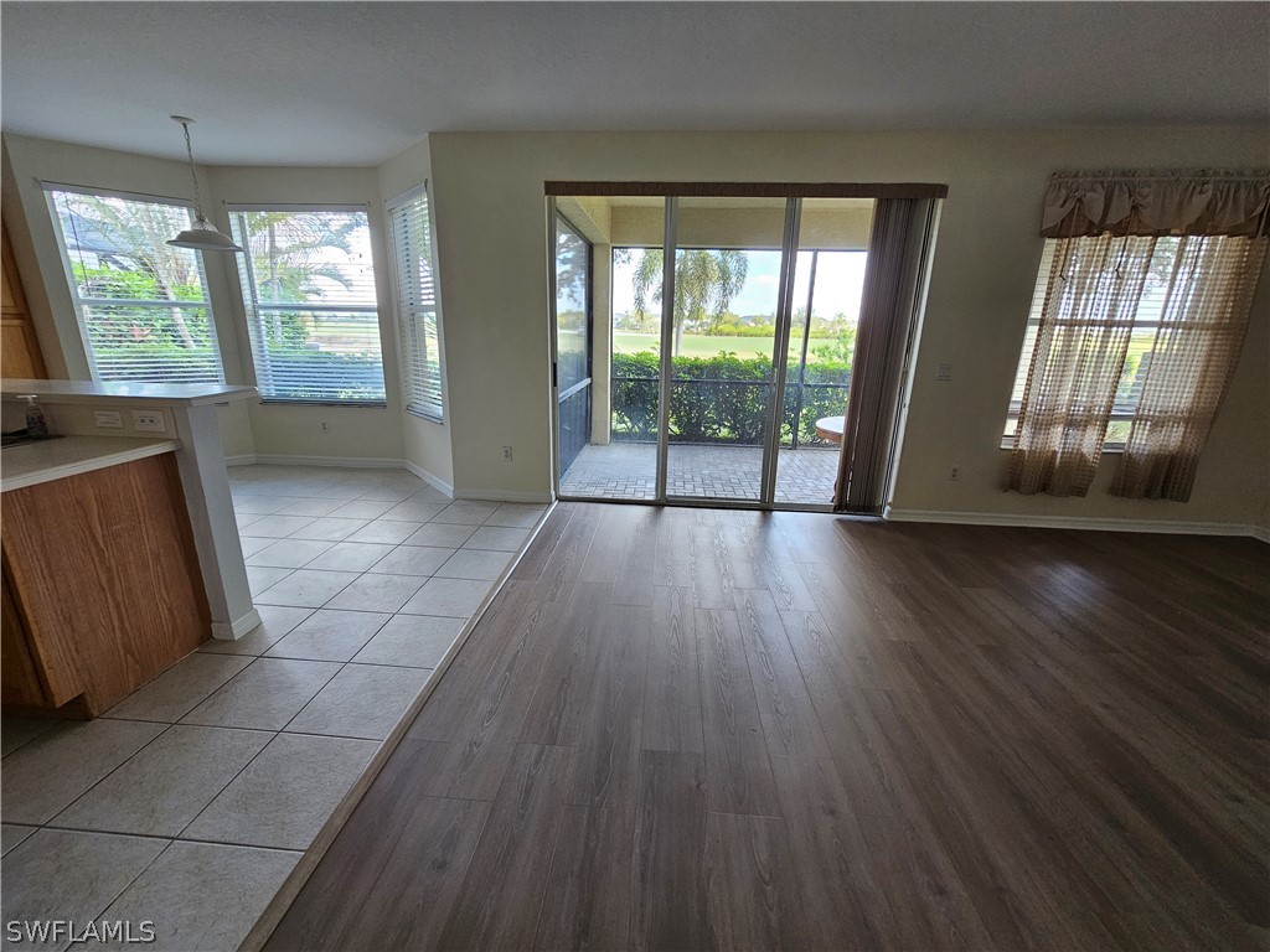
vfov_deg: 89.9
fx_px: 477
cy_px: 476
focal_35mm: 13
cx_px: 635
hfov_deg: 106.2
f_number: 2.2
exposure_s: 1/77.4
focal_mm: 2.2
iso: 125
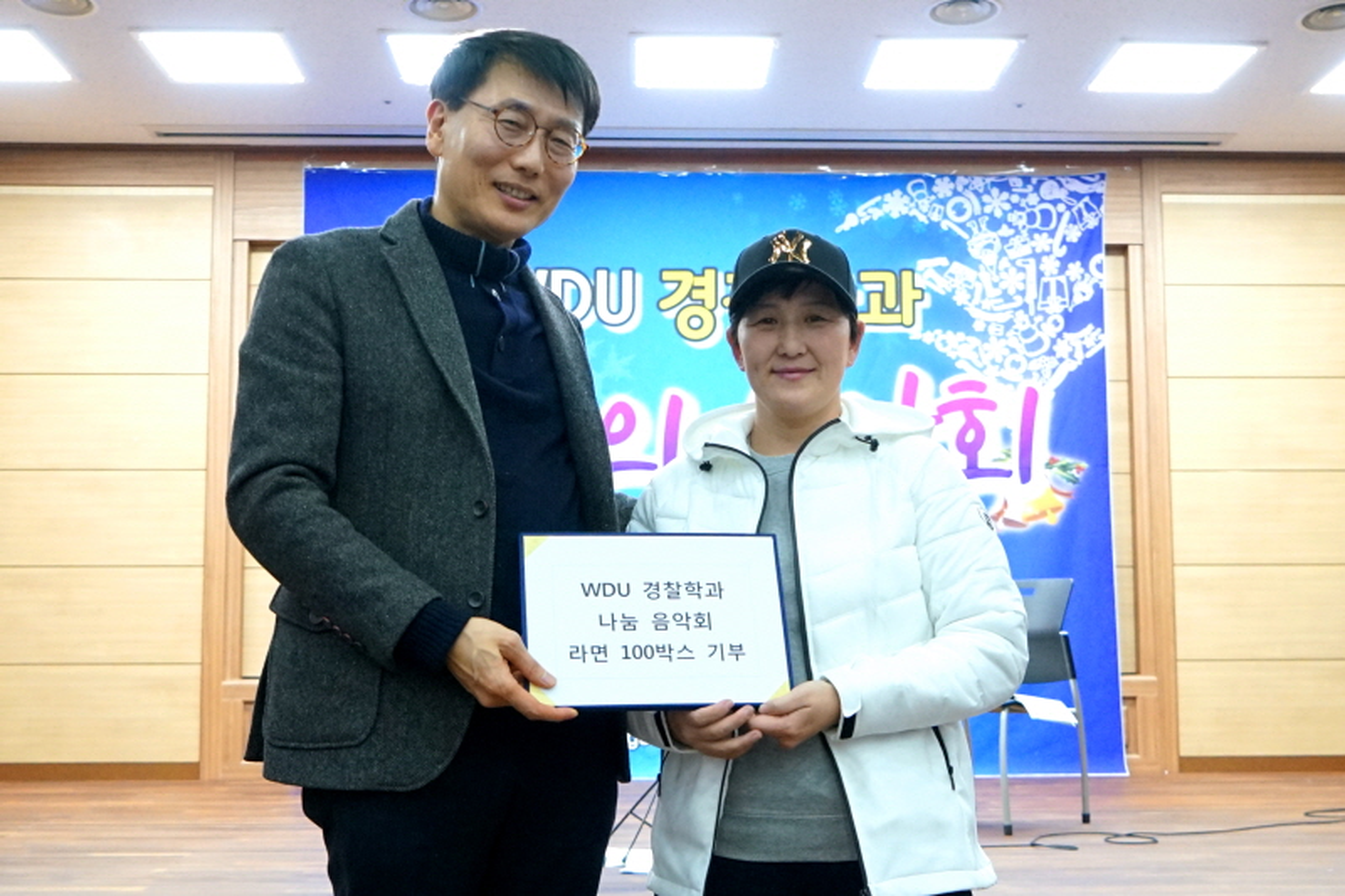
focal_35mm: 25
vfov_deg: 51.3
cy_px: 448
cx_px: 672
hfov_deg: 71.5
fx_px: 934
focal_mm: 25
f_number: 4
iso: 3200
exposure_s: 1/160
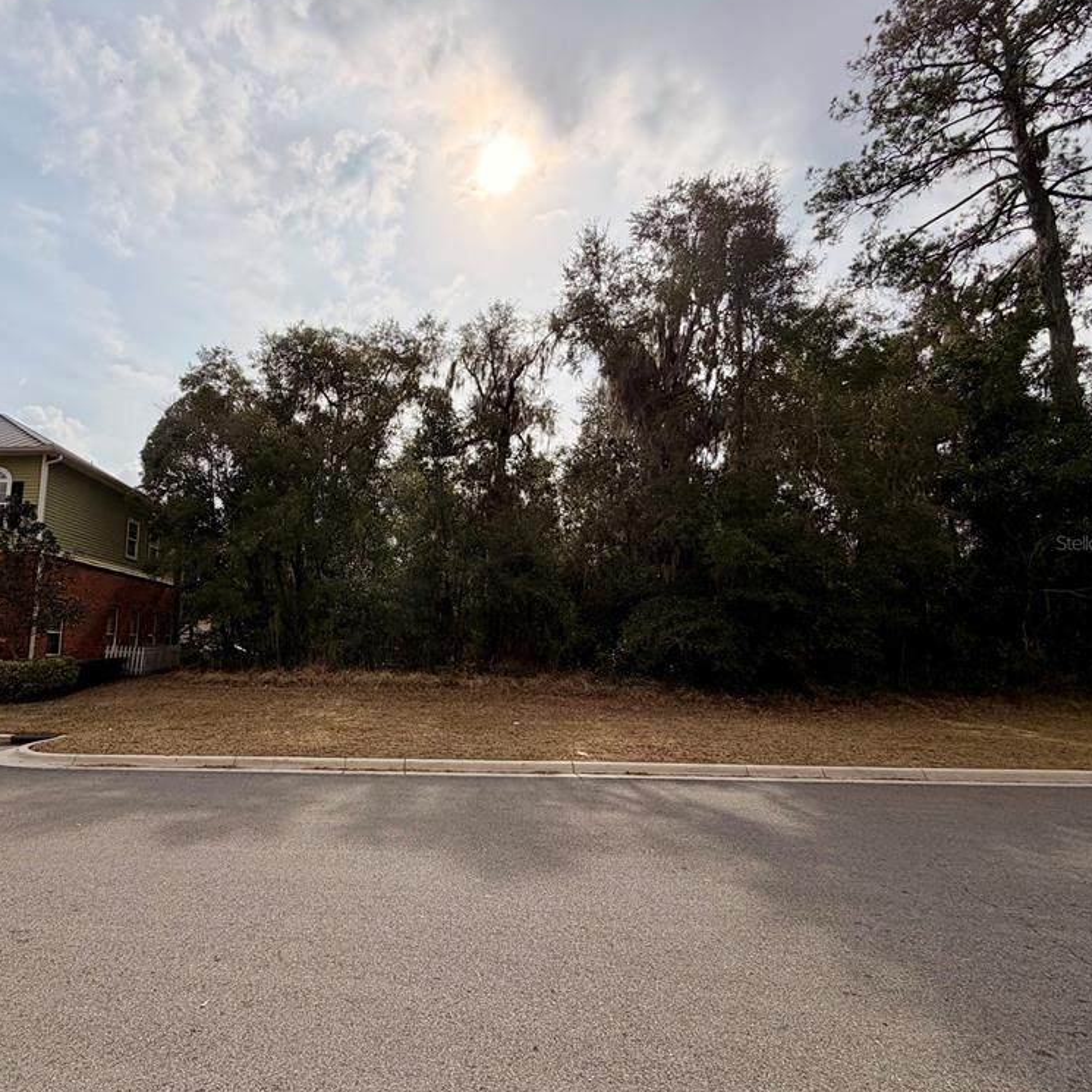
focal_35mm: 17
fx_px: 607
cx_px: 394
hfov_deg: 82.0
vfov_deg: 84.0
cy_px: 542
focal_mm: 2.22
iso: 25
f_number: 2.2
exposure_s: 1/2165
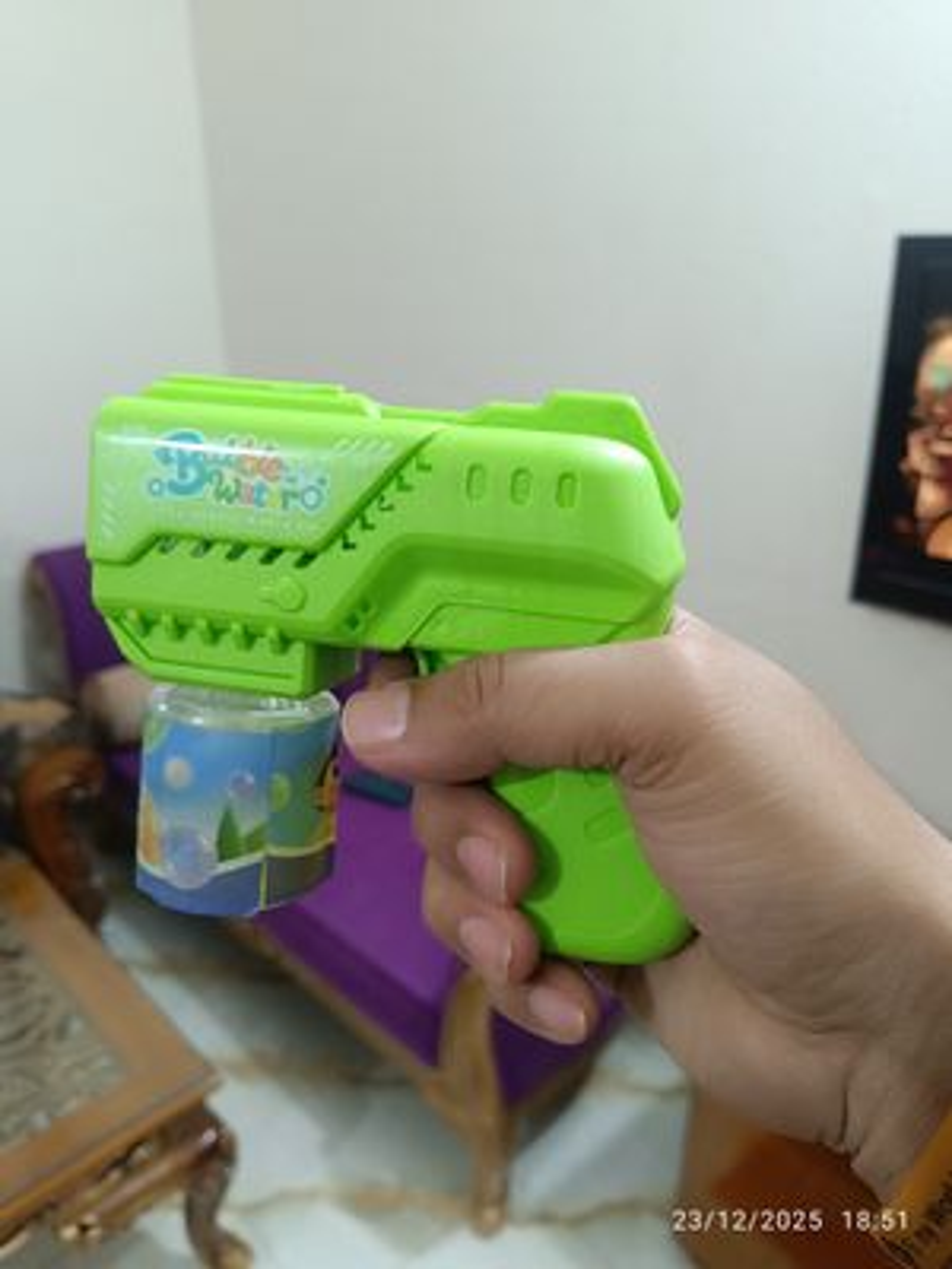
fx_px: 880
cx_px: 476
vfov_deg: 71.6
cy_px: 634
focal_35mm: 24
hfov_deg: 56.8
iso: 555
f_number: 1.88
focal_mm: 5.59
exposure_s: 1/50.1
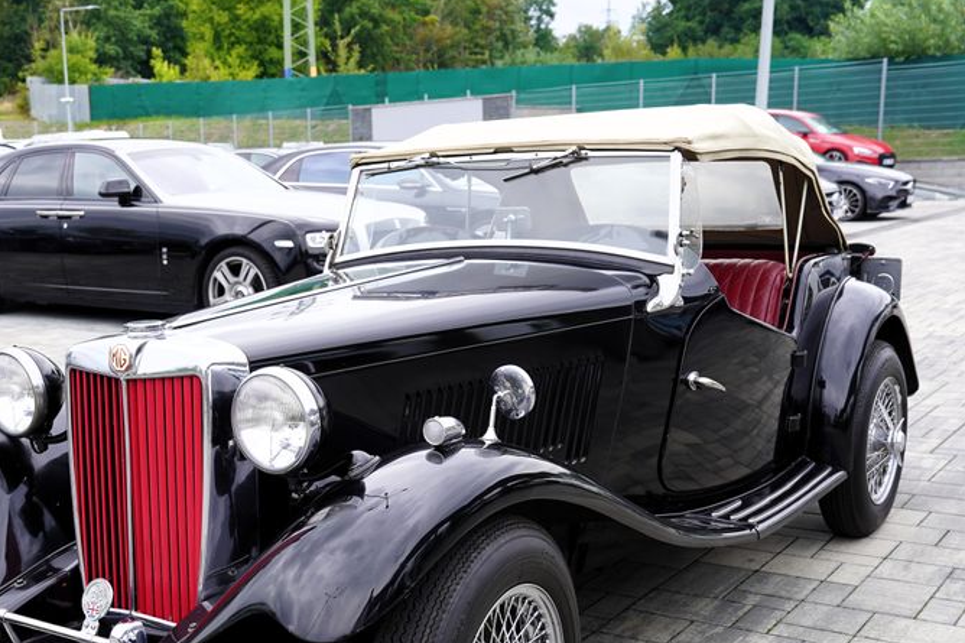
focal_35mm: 46
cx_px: 345
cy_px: 479
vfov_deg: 28.8
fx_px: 1233
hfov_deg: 42.3
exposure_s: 1/80
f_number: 5.6
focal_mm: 30
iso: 100
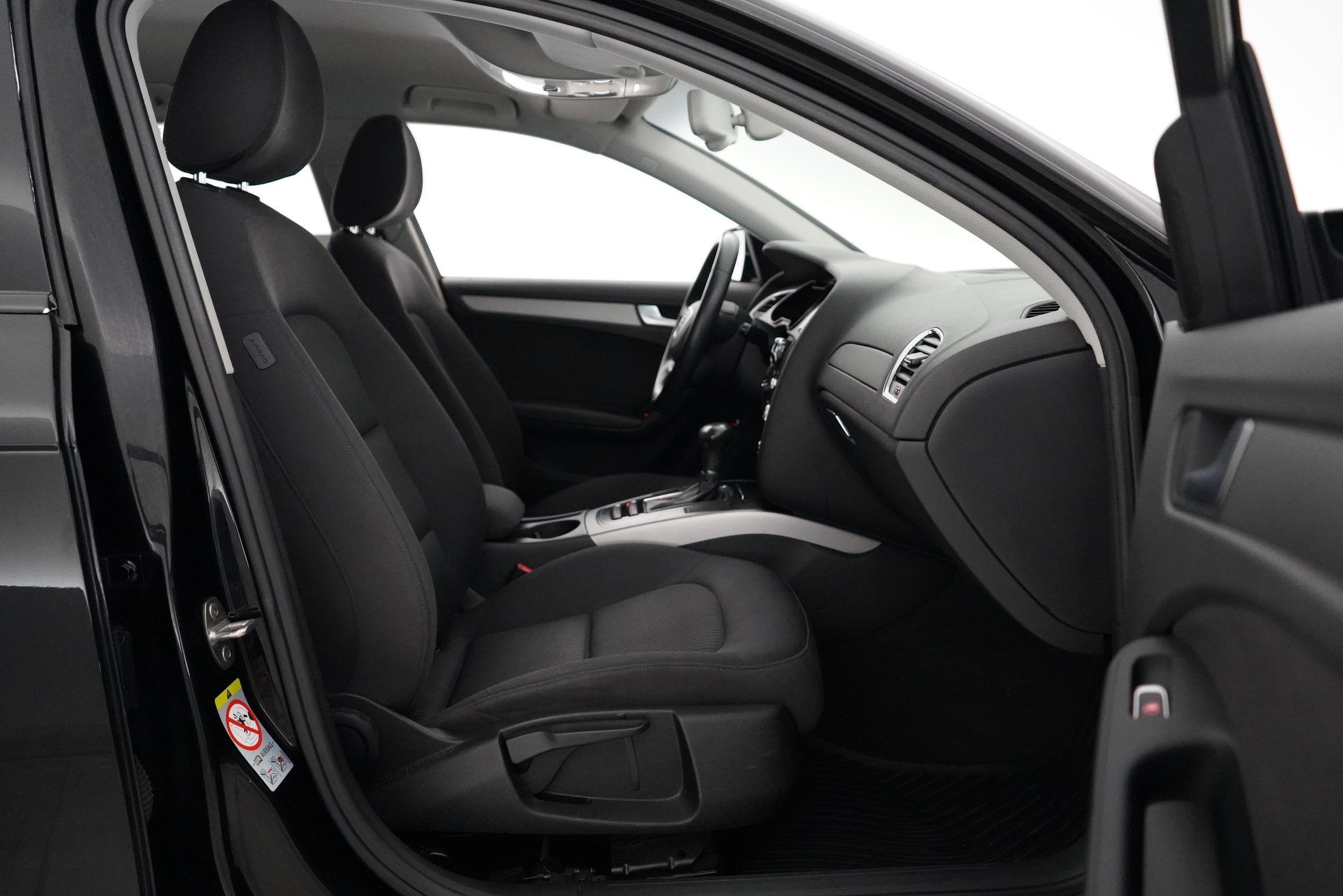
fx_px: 1045
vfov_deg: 46.4
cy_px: 448
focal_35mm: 28
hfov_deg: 65.5
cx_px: 672
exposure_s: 1/160
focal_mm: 28
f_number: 3.5
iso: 10000
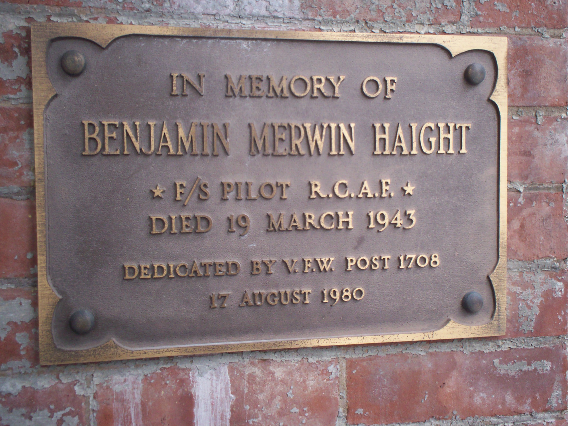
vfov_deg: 35.9
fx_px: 656
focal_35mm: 40
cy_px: 193
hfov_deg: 46.8
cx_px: 284
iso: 100
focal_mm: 6
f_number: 4.5
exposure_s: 1/96.9
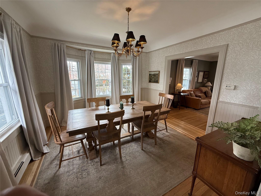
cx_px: 130
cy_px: 98
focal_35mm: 14
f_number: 2.2
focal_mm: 2.22
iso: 160
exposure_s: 1/120
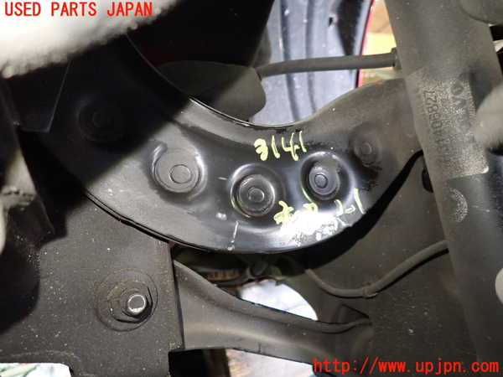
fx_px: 363
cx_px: 252
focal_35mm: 25
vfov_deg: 54.9
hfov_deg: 69.4
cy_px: 188
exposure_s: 1/20
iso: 800
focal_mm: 4.5
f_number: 2
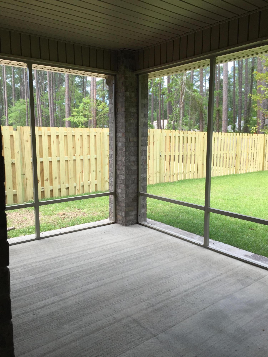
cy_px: 178
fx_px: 299
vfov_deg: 61.7
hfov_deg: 48.2
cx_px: 134
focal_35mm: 29
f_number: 2.2
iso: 32
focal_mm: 4.15
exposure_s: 1/273
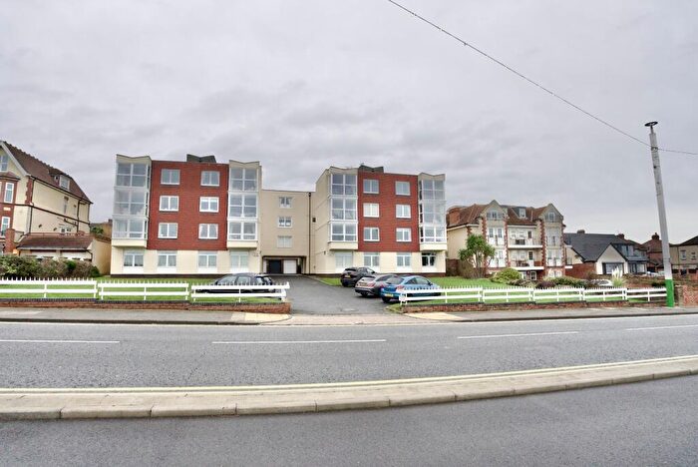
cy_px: 234
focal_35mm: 18
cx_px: 349
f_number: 8
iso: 4000
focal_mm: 18.5
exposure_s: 1/800
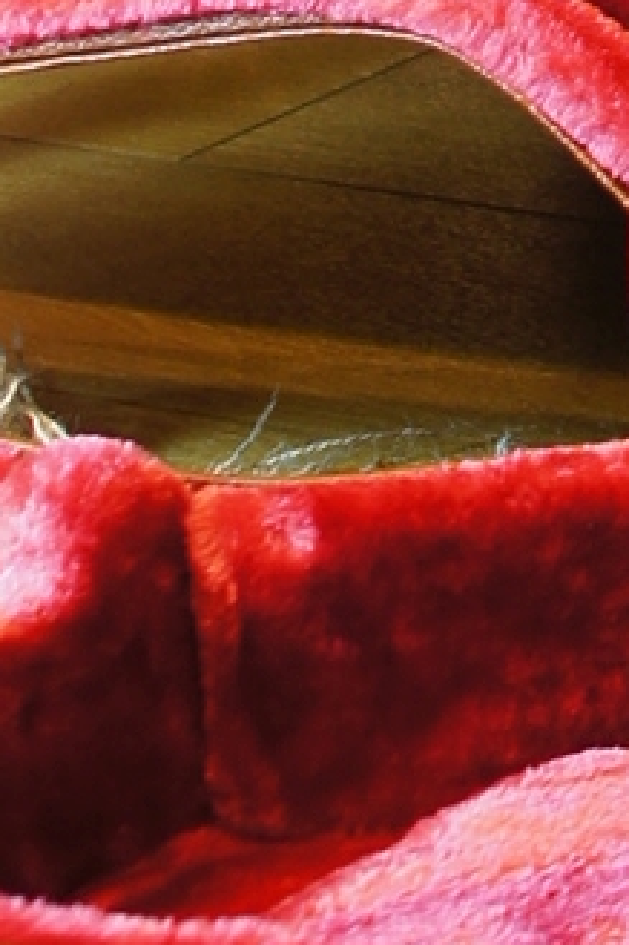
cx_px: 1608
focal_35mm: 313
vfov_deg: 6.4
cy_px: -1017
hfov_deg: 4.3
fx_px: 8211
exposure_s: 1/4
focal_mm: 30
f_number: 4.5
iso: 100
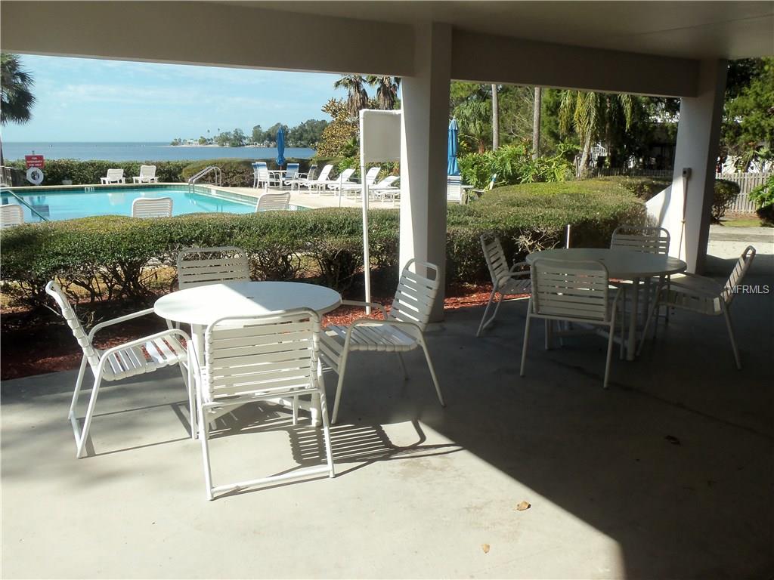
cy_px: 290
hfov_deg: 61.7
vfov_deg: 48.2
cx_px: 387
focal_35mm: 29
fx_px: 648
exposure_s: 1/100
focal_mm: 5.2
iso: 80
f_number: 8.6
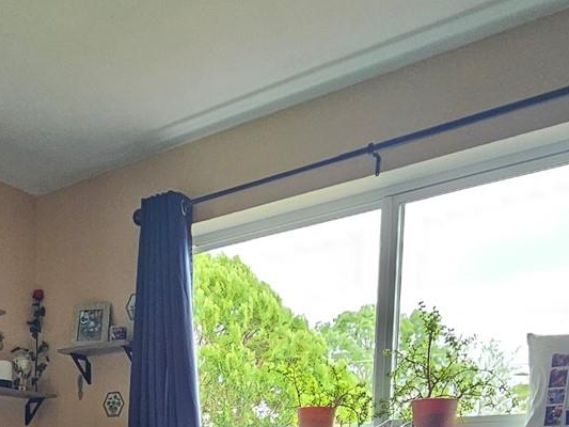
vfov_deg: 30.2
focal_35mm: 39
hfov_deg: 45.7
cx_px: 124
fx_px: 641
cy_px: 537
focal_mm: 2.2
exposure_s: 1/77
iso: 400
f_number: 2.2
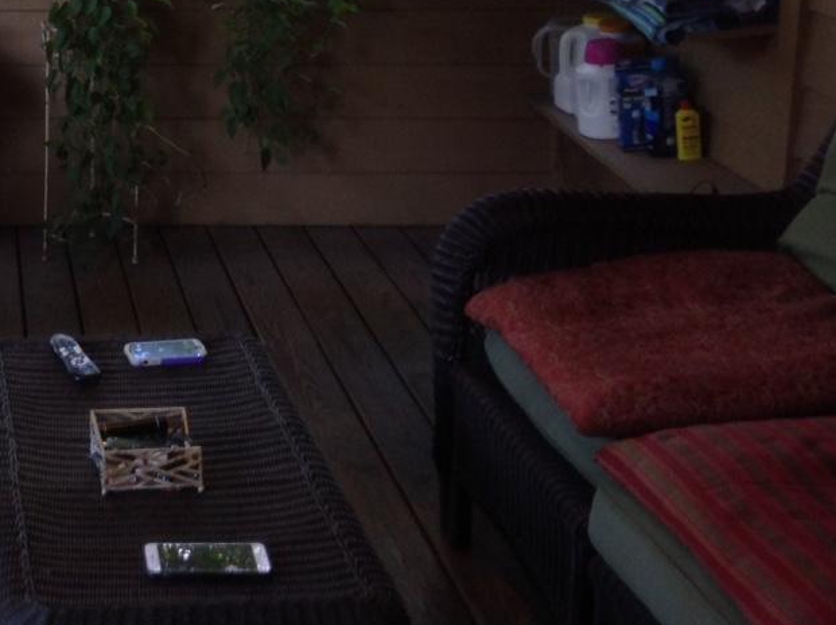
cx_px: -34
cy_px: -9
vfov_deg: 19.5
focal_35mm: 73
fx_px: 1761
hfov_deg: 25.2
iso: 80
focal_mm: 4.28
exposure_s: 1/15
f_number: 2.4
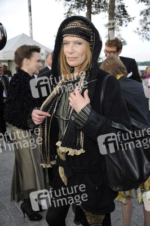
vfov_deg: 55.8
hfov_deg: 38.8
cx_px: 75
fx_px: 213
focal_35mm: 34
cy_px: 113
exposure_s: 1/200
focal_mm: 34
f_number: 6.3
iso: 320
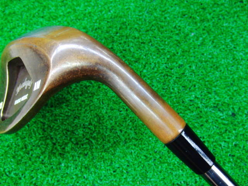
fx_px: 265
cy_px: 93
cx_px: 124
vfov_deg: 38.7
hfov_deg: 50.1
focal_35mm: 37
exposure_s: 1/25
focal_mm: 6.42
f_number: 3.6
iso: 400
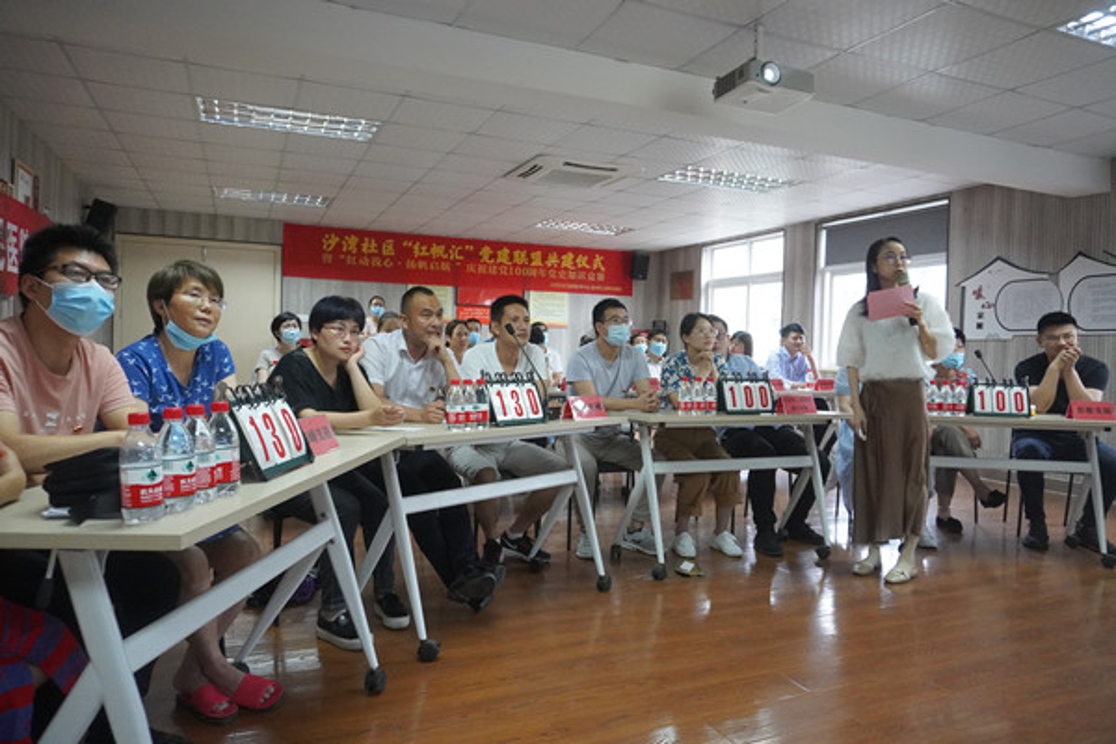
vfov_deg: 53.1
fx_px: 744
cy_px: 372
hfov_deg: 73.7
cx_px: 558
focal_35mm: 24
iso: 4000
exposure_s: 1/160
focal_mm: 16
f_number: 4
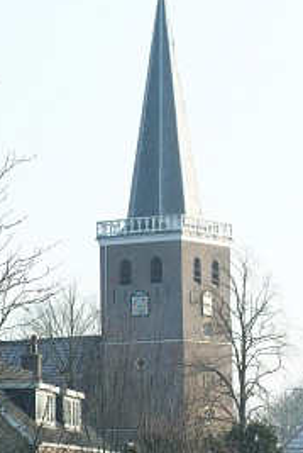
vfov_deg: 11.6
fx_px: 2226
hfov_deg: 7.8
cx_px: 135
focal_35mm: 177
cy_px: 292
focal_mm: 70
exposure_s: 1/125
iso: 400
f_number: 11
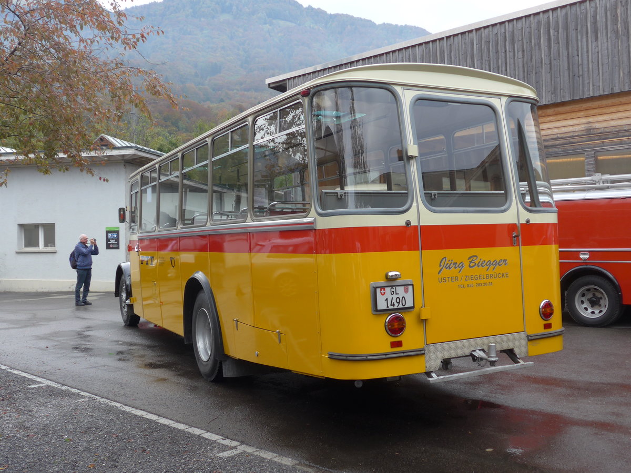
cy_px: 236
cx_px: 316
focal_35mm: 36
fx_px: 656
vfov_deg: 39.7
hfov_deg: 51.4
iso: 80
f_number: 2.8
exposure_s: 1/200
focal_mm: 7.5
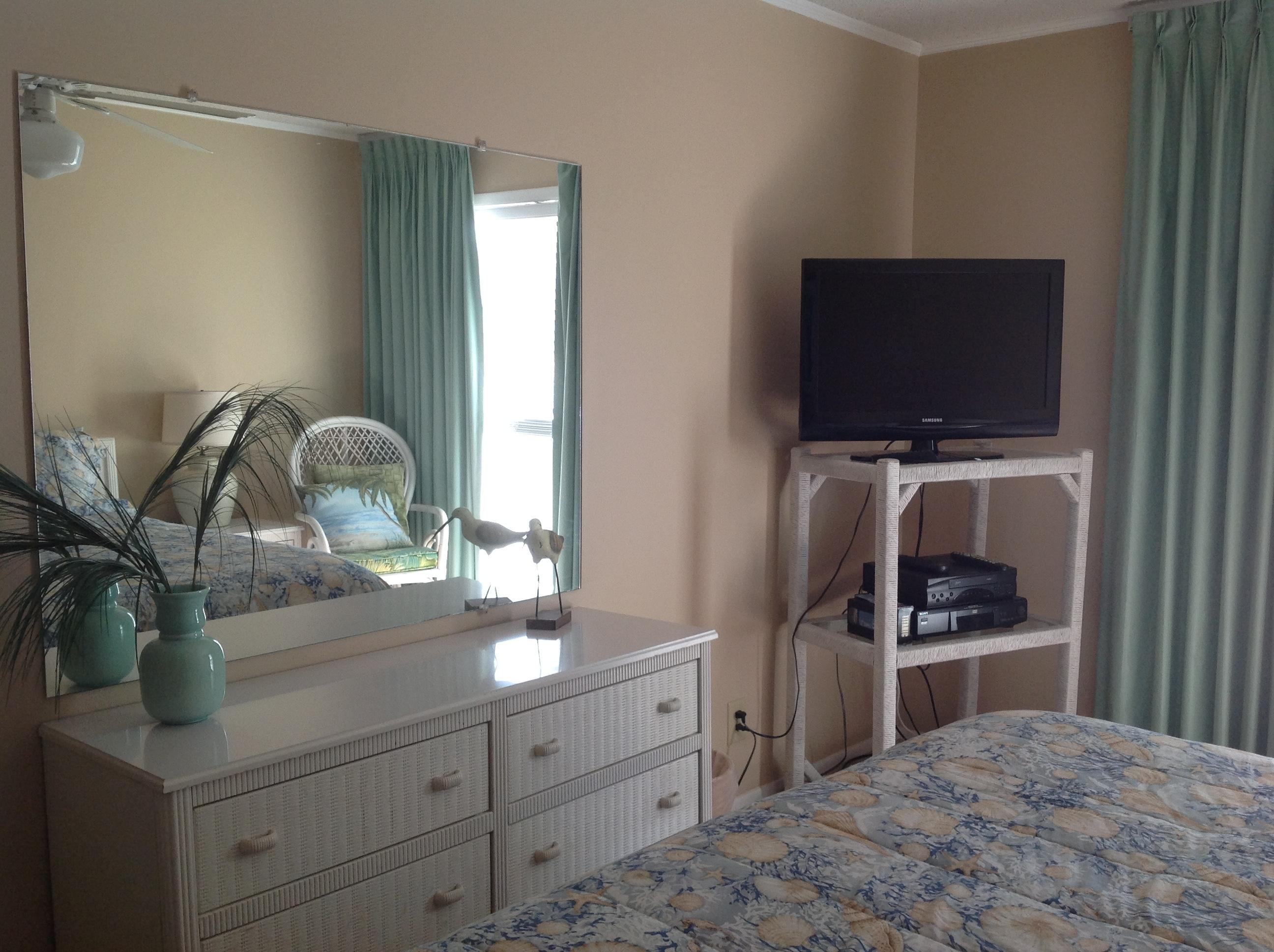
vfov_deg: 40.6
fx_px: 1286
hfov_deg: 52.7
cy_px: 476
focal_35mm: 35
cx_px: 637
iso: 80
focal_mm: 4.28
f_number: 2.4
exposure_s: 1/120
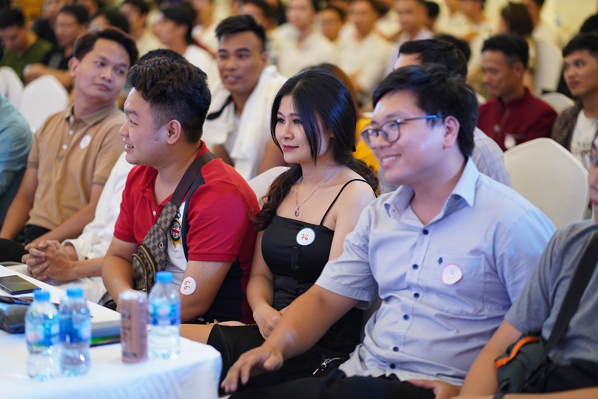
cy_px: 200
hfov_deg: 23.9
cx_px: 299
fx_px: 1412
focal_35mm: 85
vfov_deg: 16.1
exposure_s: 1/100
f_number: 1.8
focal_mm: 85
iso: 500
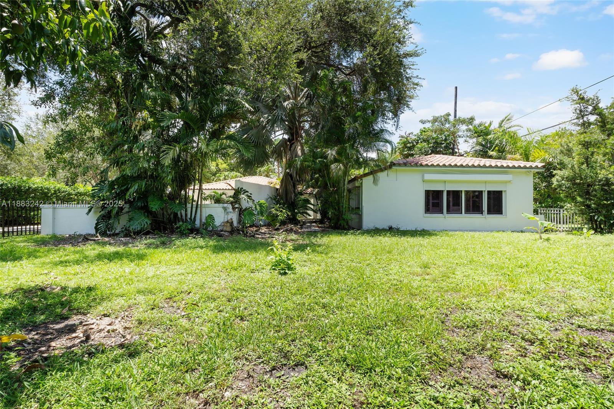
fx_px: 273
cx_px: 307
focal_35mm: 16
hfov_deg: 96.7
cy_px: 204
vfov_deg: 73.7
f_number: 14
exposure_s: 1/30
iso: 250
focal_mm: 16
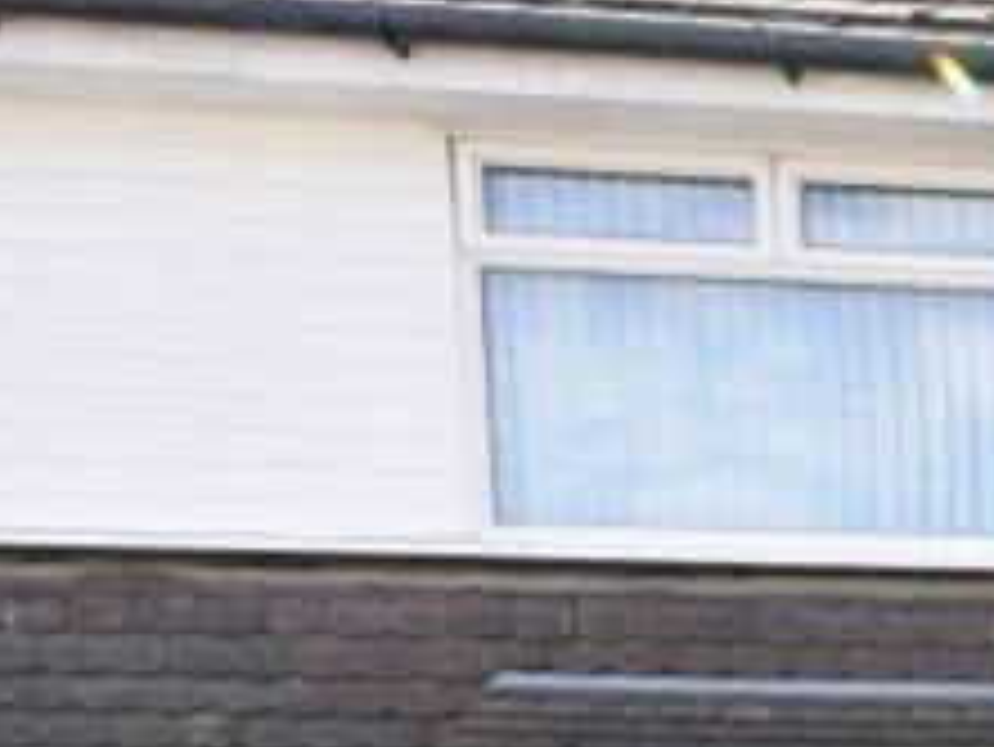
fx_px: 1867
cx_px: 1921
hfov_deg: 19.4
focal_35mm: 65
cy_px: 1141
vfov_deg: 19.5
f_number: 5.6
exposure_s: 1/250
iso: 200
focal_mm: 7
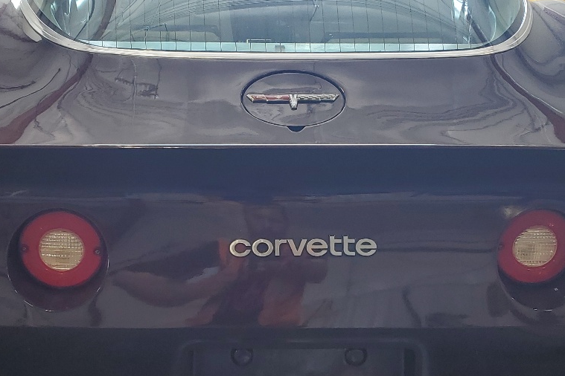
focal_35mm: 57
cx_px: 265
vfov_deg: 23.7
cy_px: 244
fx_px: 895
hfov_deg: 35.0
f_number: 1.5
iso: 50
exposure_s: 1/192
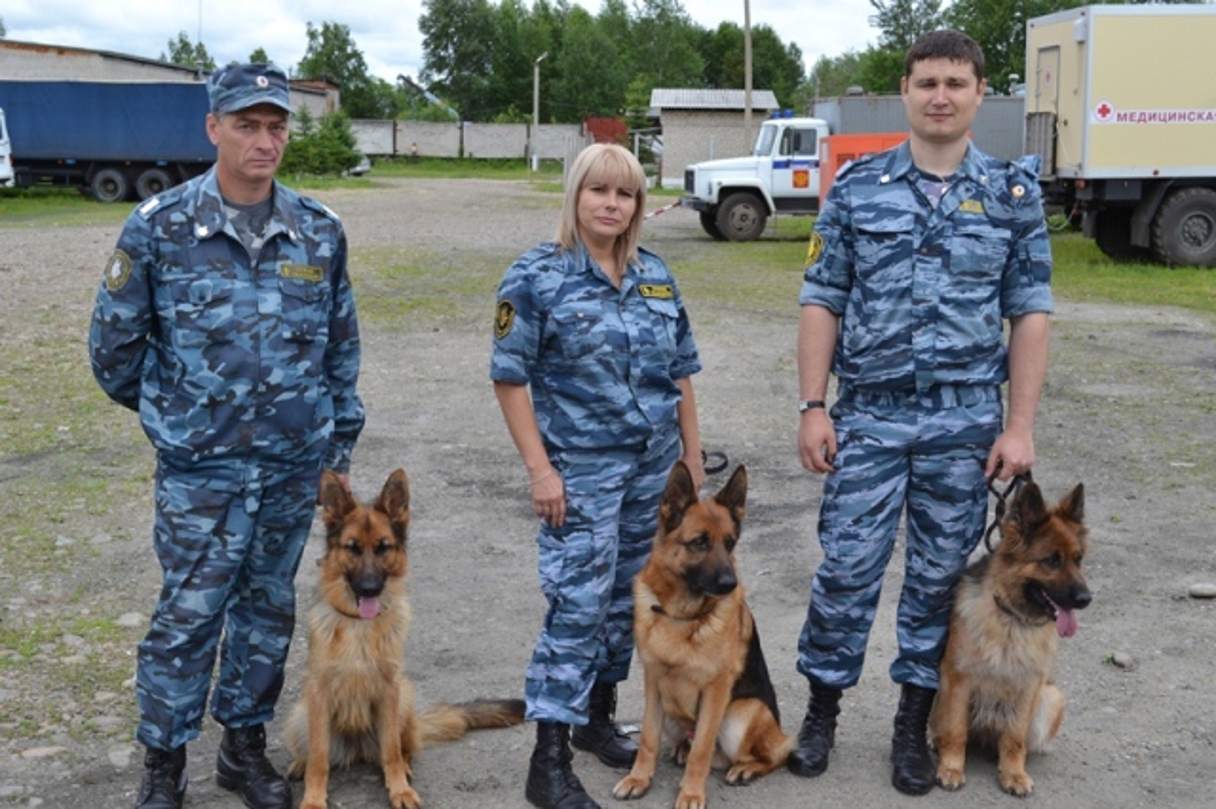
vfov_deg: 30.8
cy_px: 404
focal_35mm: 44
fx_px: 1469
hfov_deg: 45.0
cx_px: 608
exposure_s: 1/160
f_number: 7.1
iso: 100
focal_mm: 29
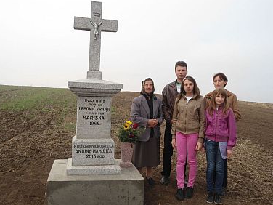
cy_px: 107
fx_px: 260
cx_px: 140
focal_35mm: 33
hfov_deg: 55.3
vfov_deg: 42.9
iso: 80
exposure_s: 1/500
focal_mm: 5.6
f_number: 3
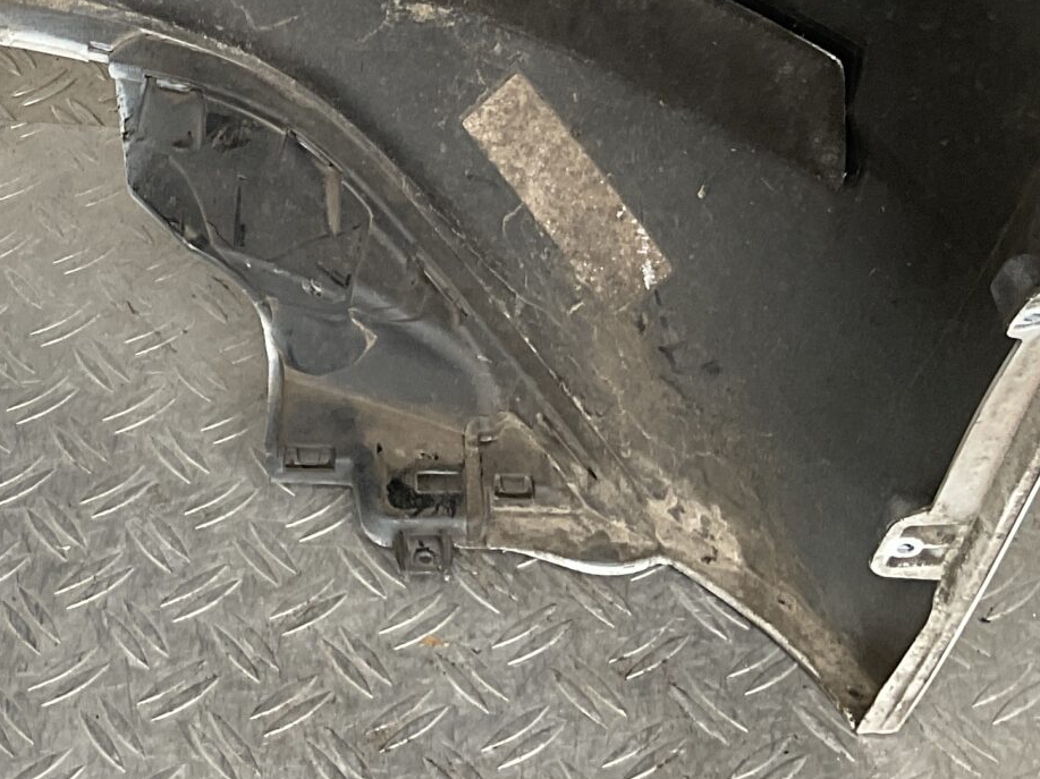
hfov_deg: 23.5
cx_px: 98
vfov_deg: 17.6
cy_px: -59
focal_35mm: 81
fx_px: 2433
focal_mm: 3
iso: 40
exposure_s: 1/50
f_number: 1.8
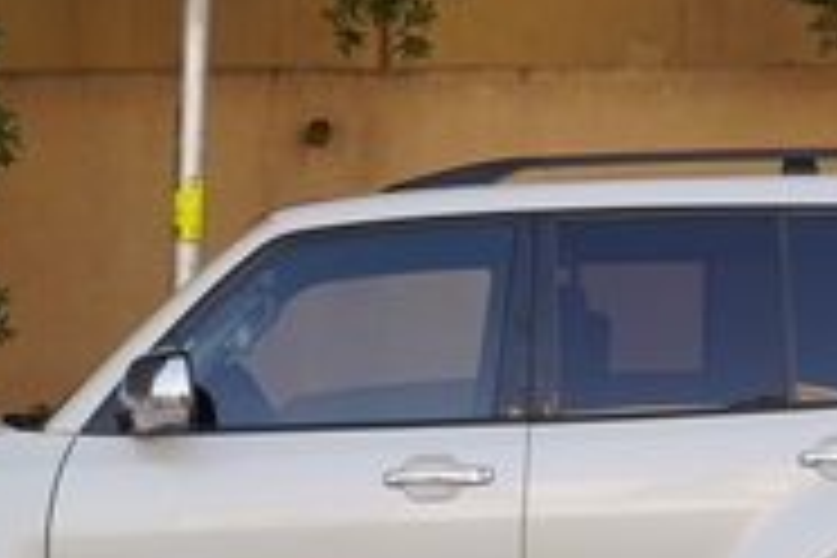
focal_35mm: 101
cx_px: 464
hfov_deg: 20.2
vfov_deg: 13.4
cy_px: 529
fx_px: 2348
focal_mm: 41
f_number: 4.5
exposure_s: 1/200
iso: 100
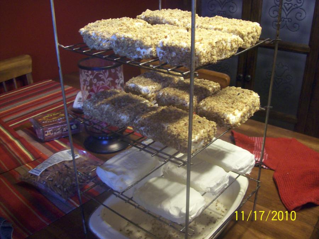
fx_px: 332
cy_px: 120
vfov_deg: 39.6
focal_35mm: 36
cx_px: 160
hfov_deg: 51.4
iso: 160
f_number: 2.7
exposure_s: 1/14.3
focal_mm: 6
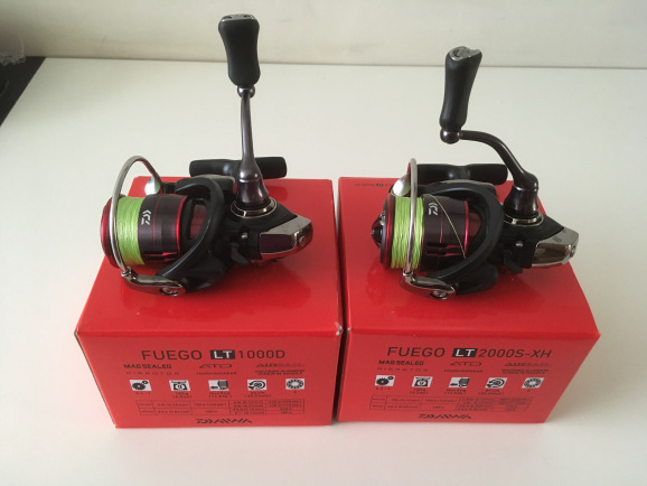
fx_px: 542
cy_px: 243
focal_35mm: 29
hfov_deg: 61.6
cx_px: 324
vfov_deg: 48.3
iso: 250
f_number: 2.2
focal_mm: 4.15
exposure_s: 1/33
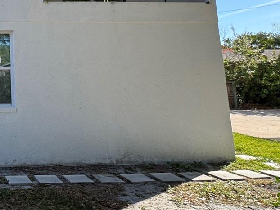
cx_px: -45
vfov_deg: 37.5
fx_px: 291
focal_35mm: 36
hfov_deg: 39.3
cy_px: 27
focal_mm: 2.22
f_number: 2.2
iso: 40
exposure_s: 1/435
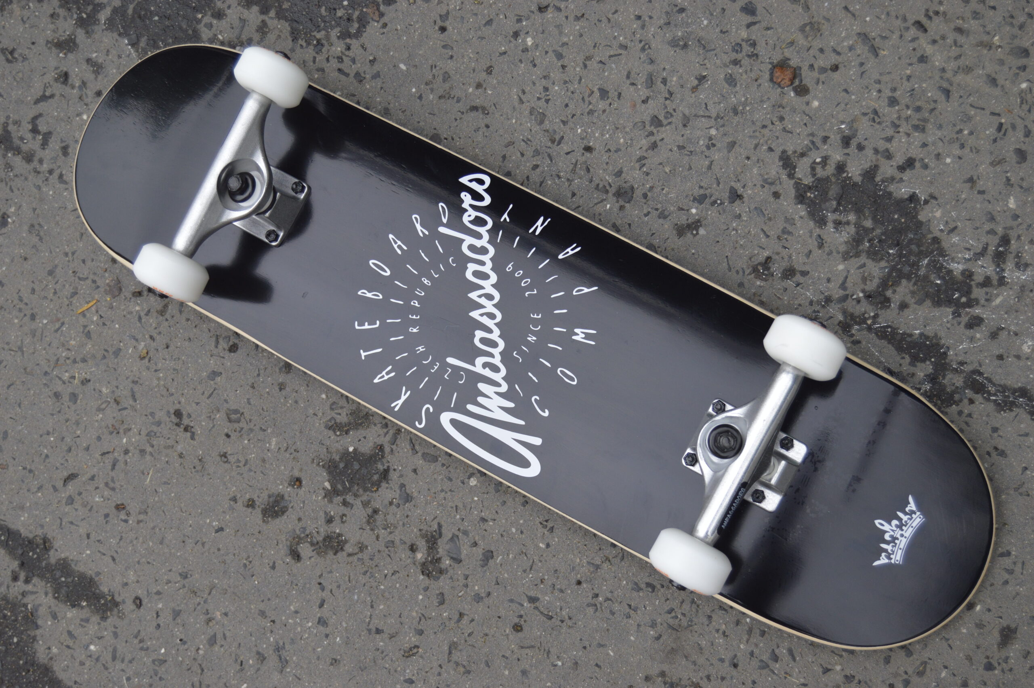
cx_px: 517
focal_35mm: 52
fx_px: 1507
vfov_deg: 25.7
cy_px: 344
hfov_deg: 37.9
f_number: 4.5
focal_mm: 35
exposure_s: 1/800
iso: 400
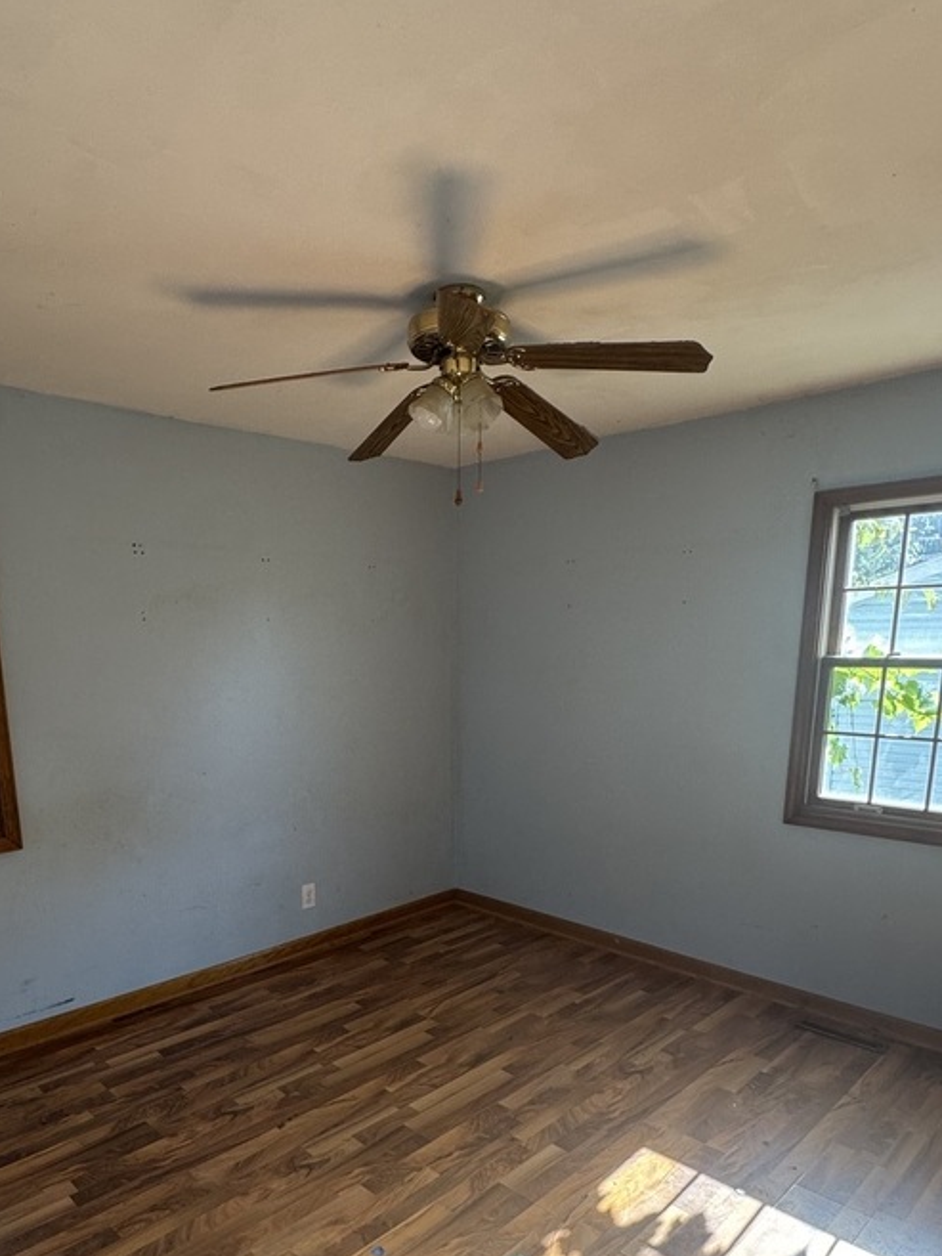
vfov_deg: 72.0
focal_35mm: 23
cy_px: 826
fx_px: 834
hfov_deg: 58.6
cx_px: 401
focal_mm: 2.22
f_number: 2.2
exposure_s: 1/99
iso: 160
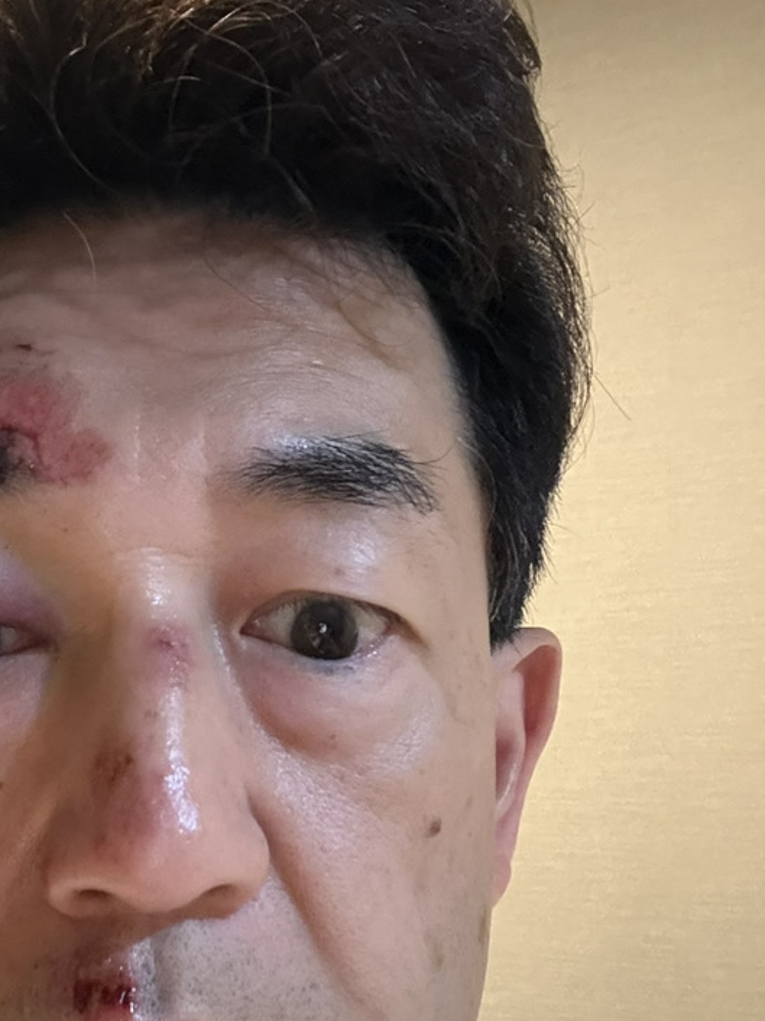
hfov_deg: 28.0
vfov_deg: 37.3
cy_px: 633
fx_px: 1504
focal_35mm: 51
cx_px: 158
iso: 800
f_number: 1.9
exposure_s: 1/15
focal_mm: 2.69
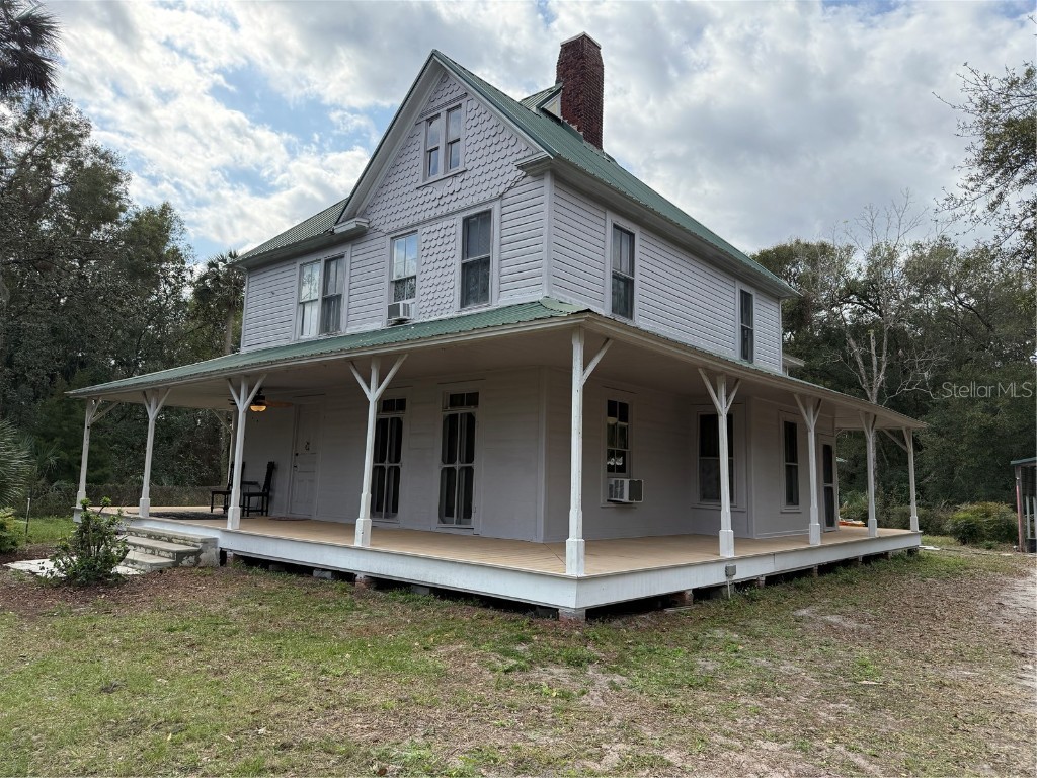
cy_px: 389
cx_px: 518
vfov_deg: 56.8
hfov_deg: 71.6
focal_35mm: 24
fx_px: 719
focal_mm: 6.76
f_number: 1.78
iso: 100
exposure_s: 1/2907
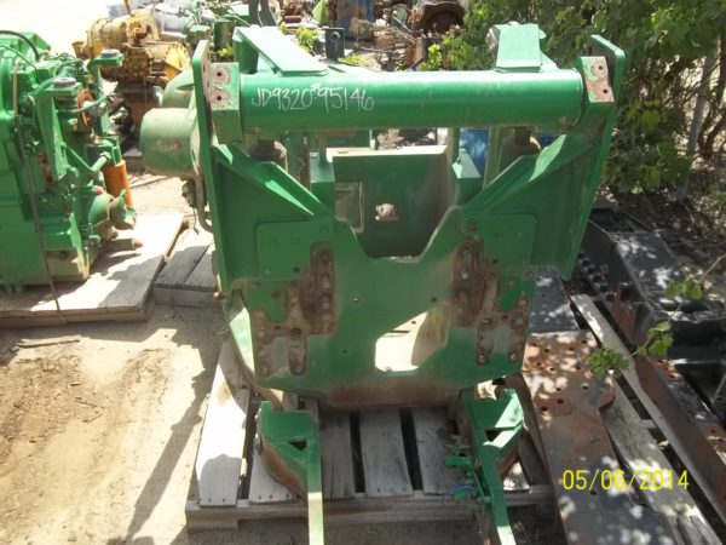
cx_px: 363
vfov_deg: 44.2
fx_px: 671
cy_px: 272
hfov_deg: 56.8
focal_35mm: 32
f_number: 8.8
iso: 64
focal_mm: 5.7
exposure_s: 1/80
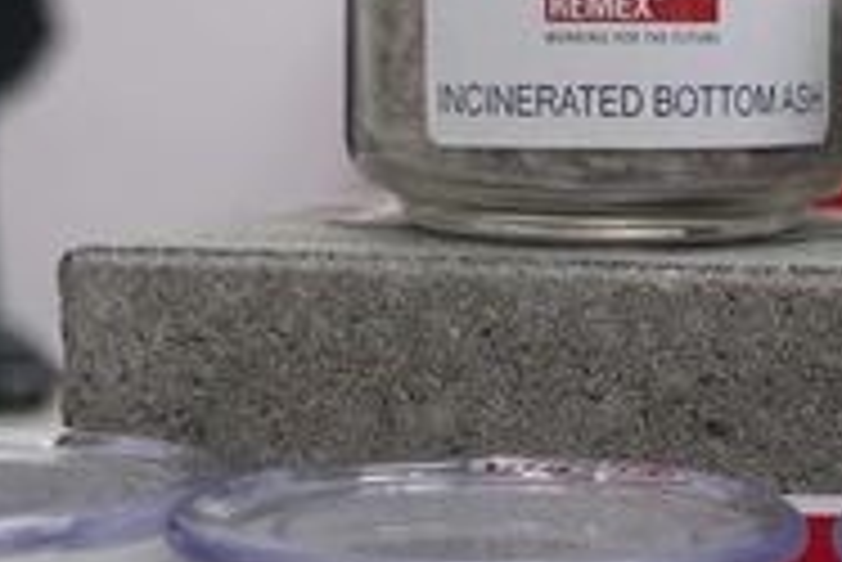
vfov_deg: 12.8
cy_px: 551
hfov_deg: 18.9
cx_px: 752
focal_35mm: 106
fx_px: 2481
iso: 800
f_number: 4
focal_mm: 33
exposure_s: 1/160
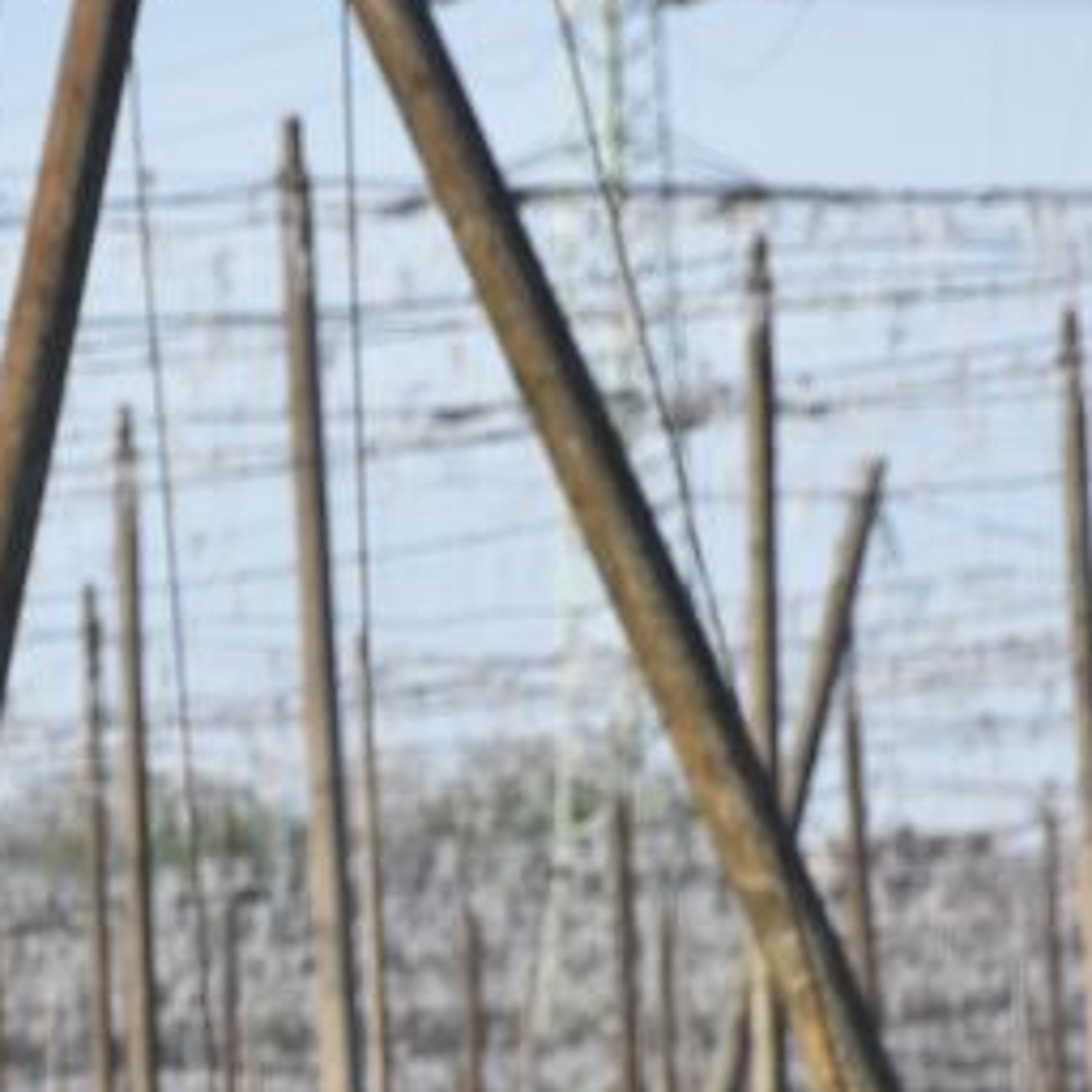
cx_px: -572
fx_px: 24616
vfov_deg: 2.5
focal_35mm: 690
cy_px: 1156
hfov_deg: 2.5
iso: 500
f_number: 8
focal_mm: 135
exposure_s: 1/1000
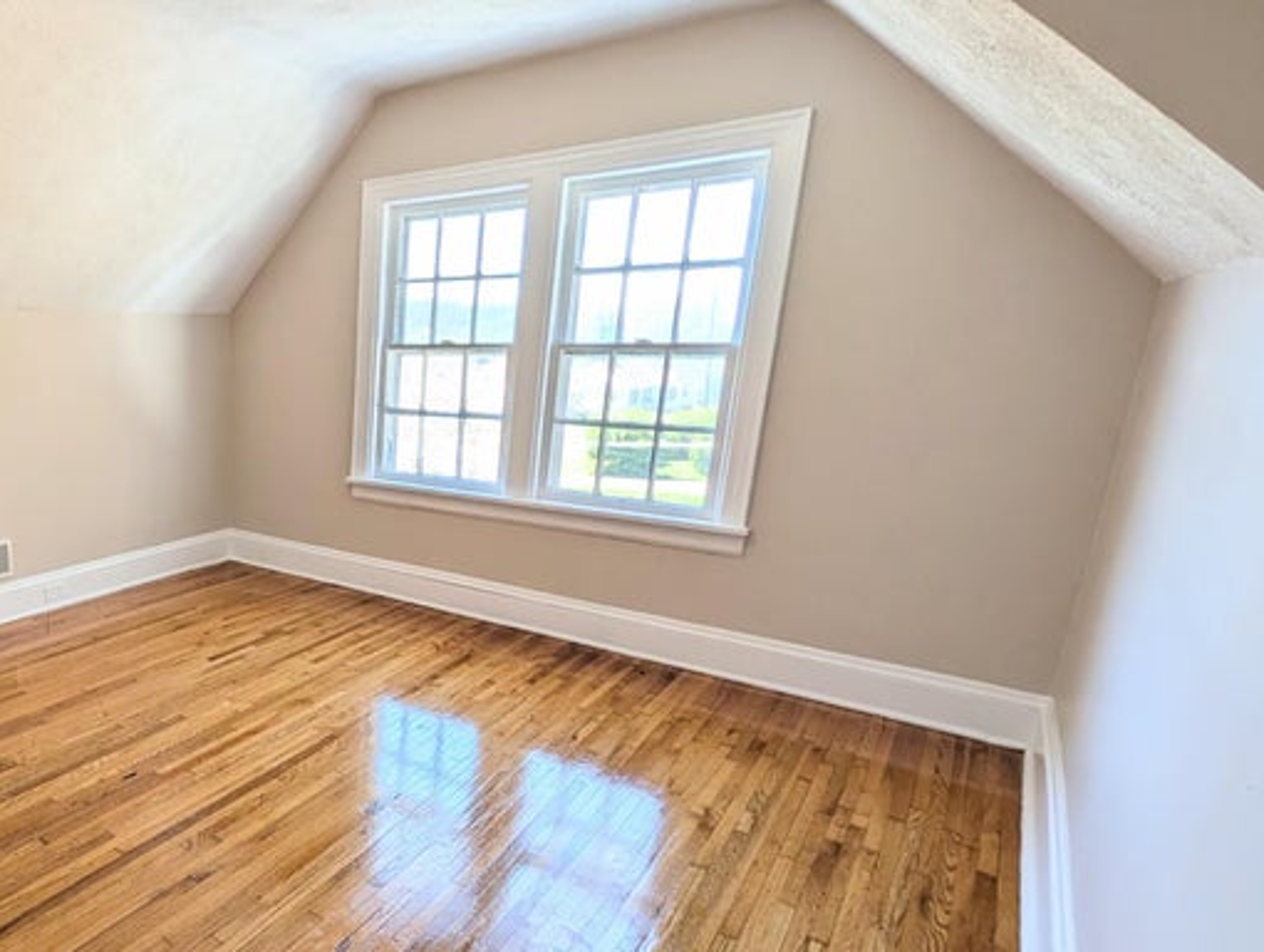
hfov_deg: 71.6
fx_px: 731
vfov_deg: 65.7
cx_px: 218
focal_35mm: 20
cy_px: 555
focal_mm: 2.02
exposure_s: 1/142
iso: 46
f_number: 1.7
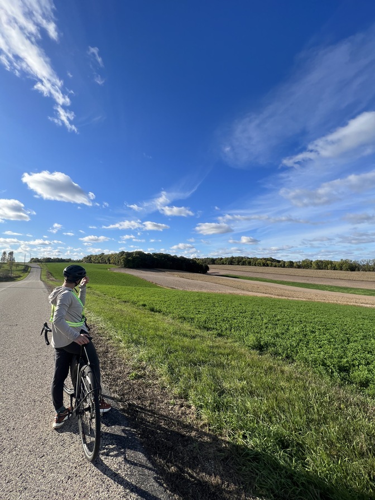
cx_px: 188
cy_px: 250
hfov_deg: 89.9
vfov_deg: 106.2
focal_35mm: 13
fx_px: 188
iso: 32
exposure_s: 1/1727
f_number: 1.8
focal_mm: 1.57
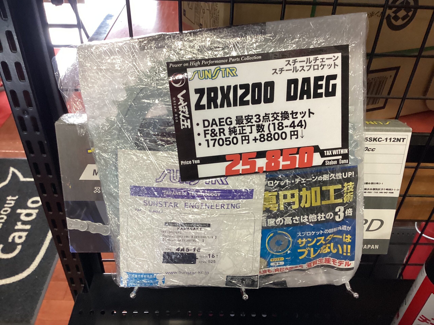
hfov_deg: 58.4
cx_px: 217
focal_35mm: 31
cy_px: 162
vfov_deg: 45.4
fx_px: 389
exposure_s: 1/60
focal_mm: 3.3
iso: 200
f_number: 2.4
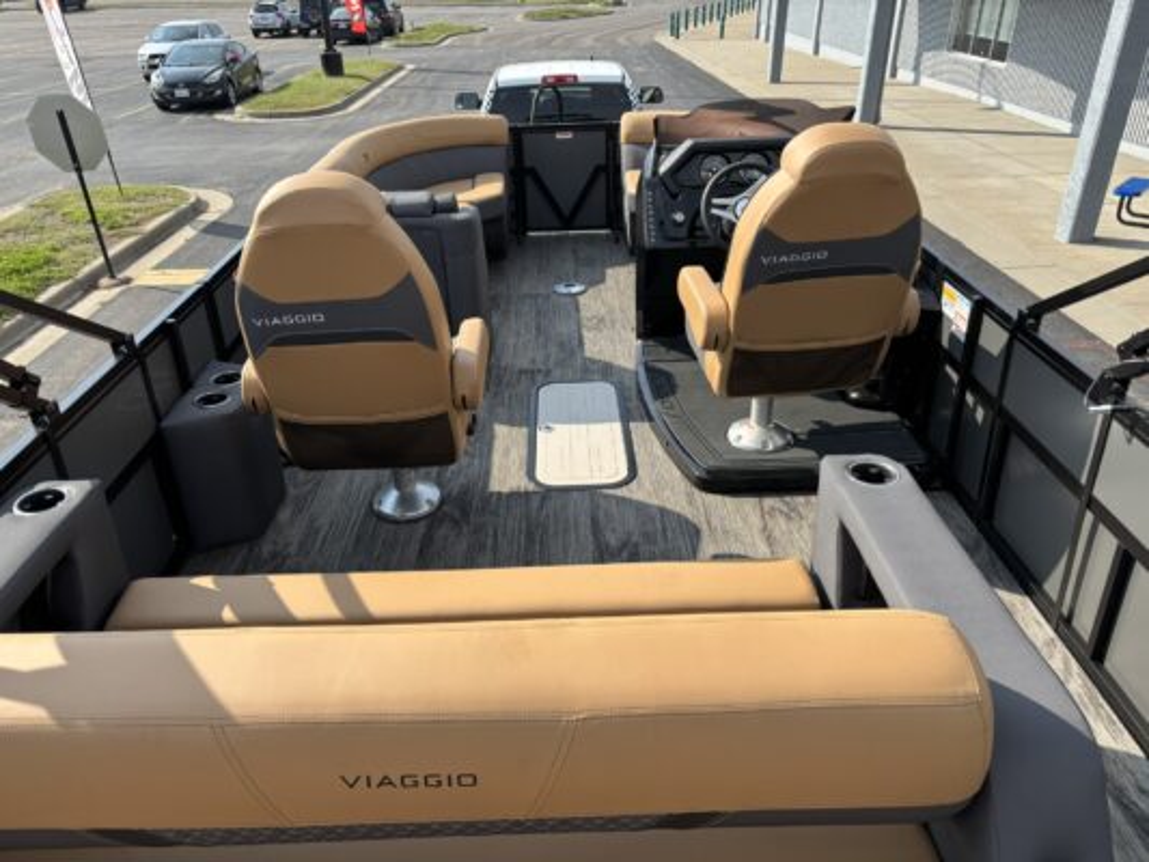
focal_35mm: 26
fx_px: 863
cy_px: 431
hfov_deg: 67.3
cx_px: 574
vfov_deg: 53.1
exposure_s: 1/1845
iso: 50
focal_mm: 5.96
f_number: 1.6
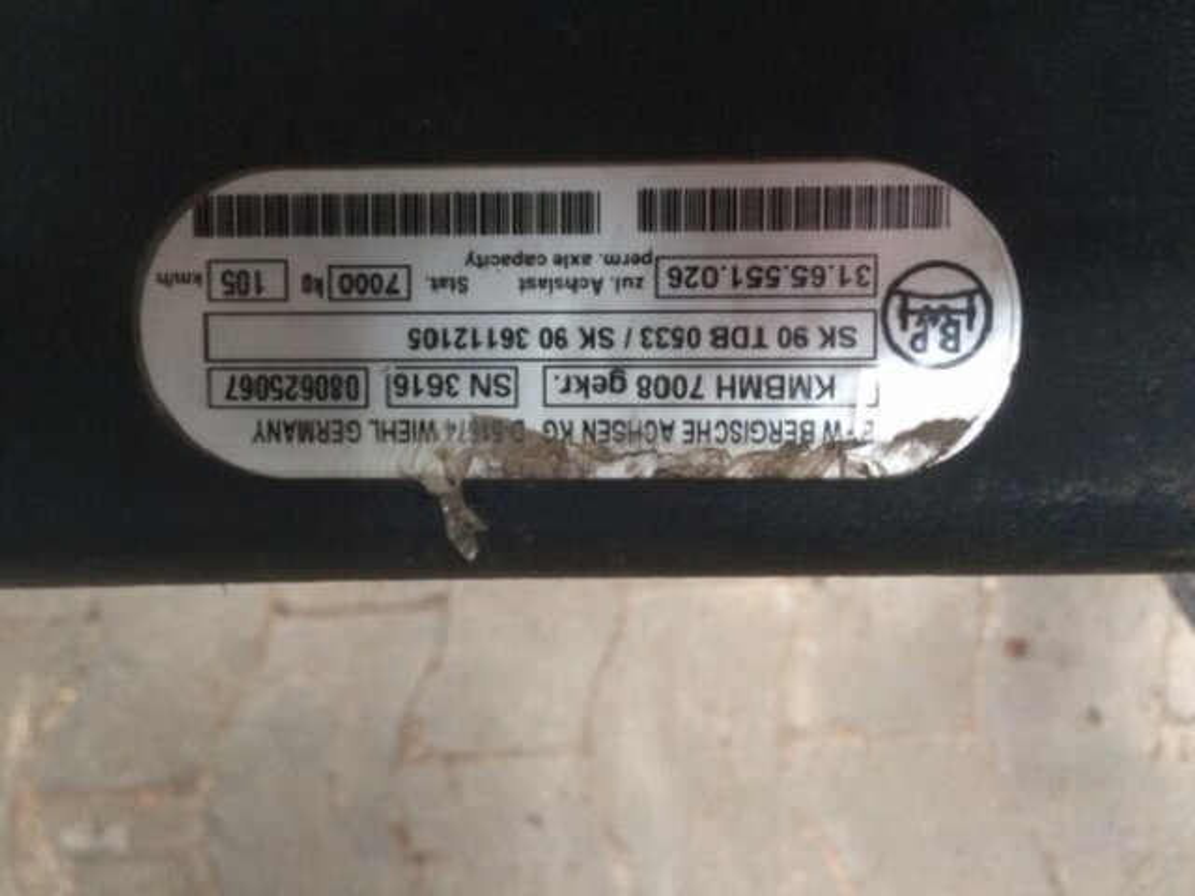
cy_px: 448
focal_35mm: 29
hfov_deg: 61.7
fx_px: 1001
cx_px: 598
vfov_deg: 48.2
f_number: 2.2
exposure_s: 1/33
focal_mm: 4.15
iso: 250
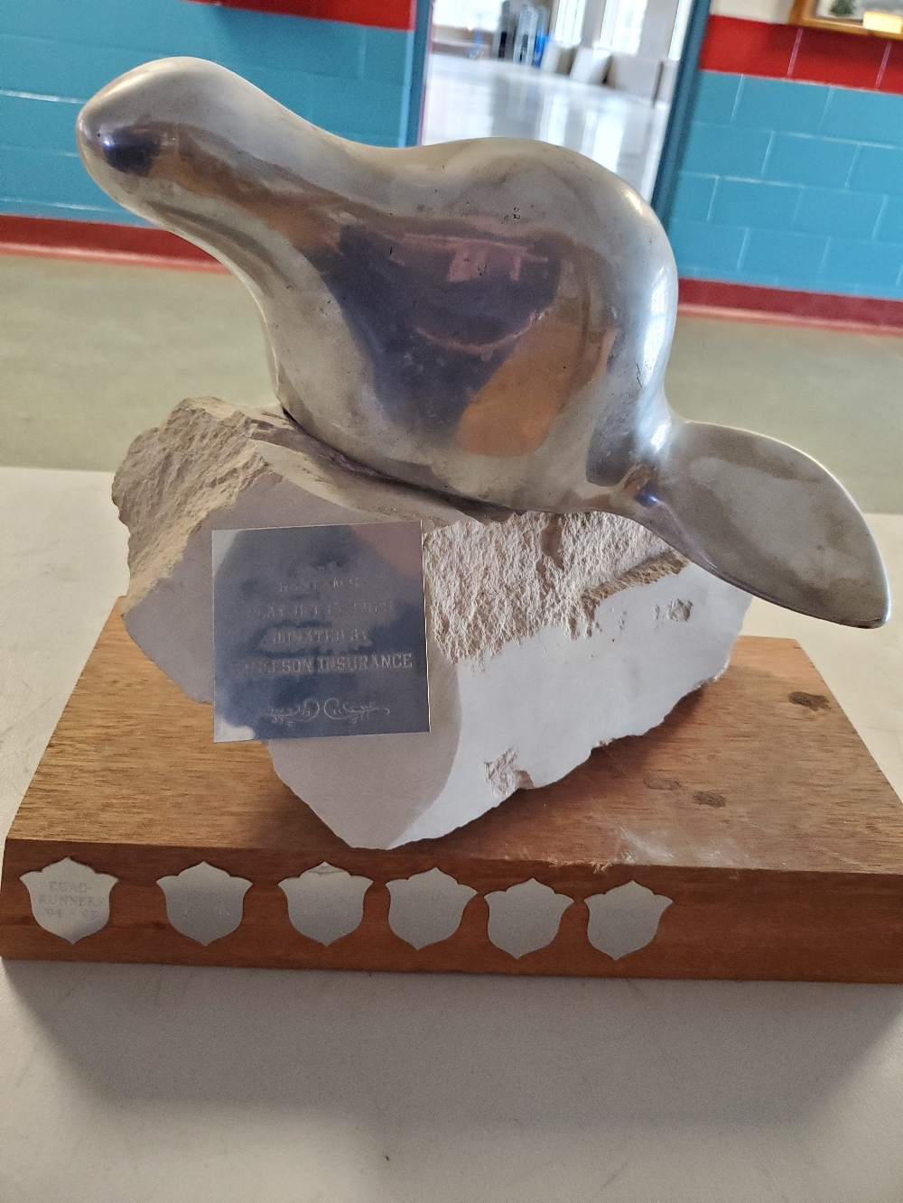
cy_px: 602
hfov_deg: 53.1
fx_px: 904
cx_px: 452
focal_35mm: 26
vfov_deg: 67.3
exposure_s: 1/40
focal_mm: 4.3
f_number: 1.5
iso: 400
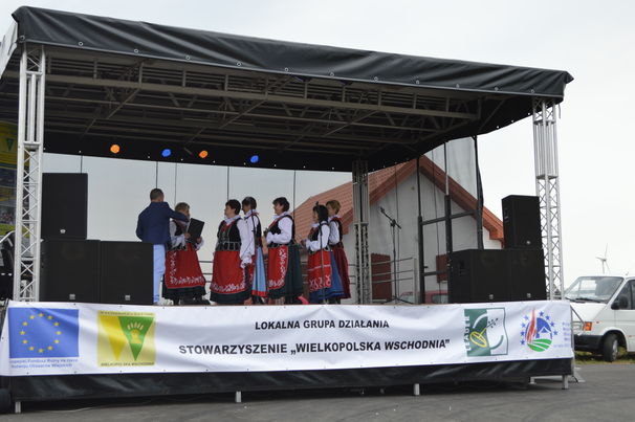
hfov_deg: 37.9
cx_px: 318
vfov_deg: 25.7
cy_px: 211
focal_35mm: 52
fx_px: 925
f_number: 5.6
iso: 125
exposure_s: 1/125
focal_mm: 35
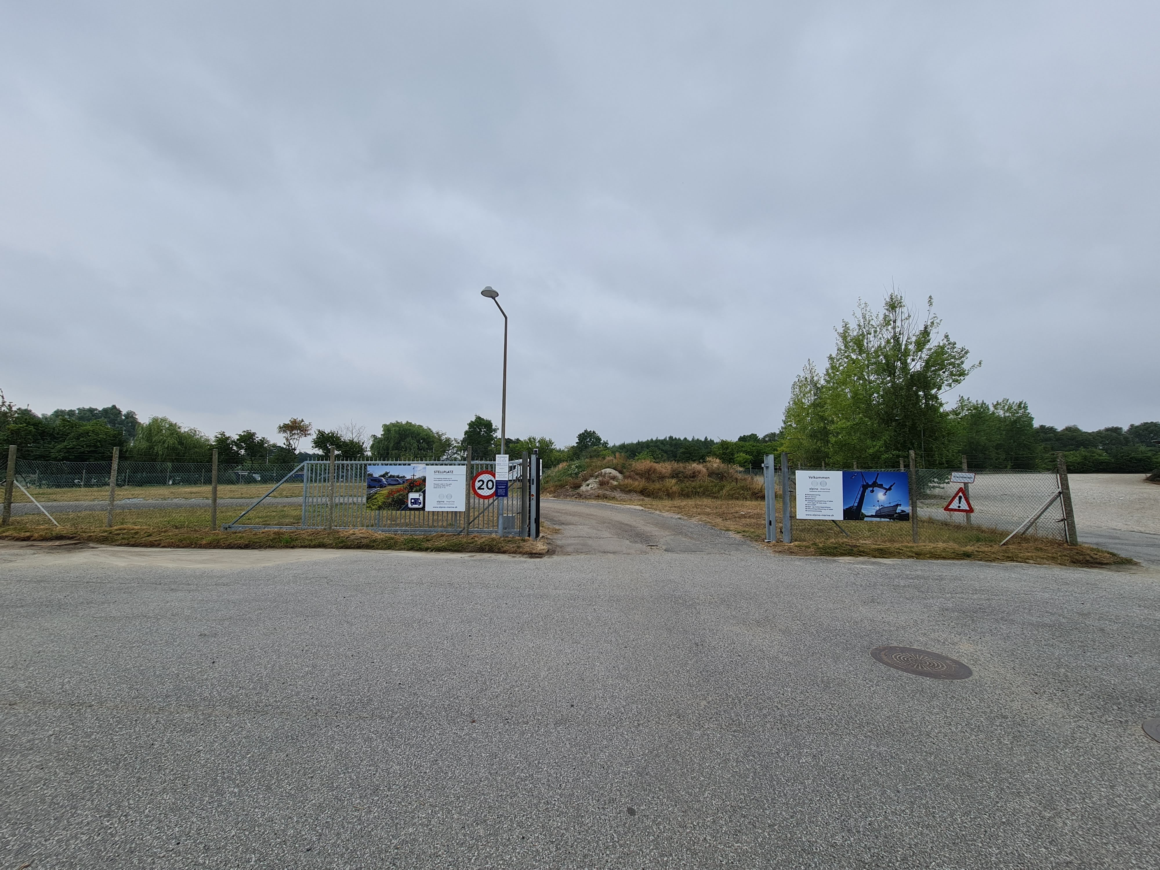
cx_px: 580
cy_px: 435
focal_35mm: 13
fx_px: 436
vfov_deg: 89.9
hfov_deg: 106.2
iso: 64
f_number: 2.2
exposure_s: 1/672
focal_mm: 2.2
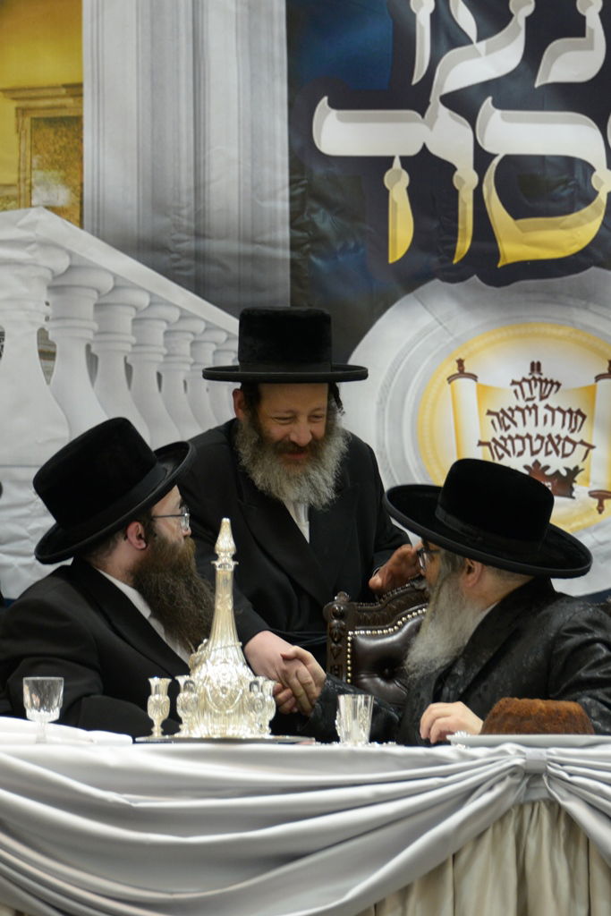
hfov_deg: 9.5
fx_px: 3690
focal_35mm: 145
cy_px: 458
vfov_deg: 14.2
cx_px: 306
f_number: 5.6
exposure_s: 1/80
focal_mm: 145
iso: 1250
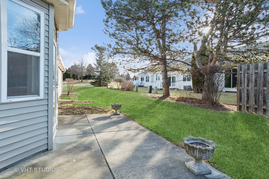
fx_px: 134
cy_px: 90
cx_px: 134
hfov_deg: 90.0
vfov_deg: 67.4
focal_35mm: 18
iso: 250
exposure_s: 1/80
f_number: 8
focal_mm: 12
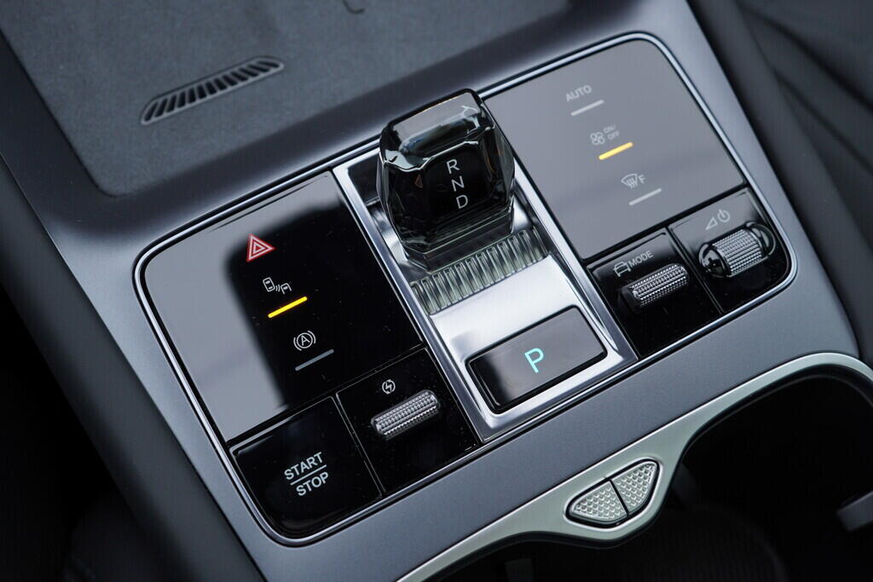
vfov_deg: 36.9
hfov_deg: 53.1
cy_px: 291
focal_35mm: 36
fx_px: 873
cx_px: 436
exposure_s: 1/60
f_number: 3.5
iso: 125
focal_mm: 24
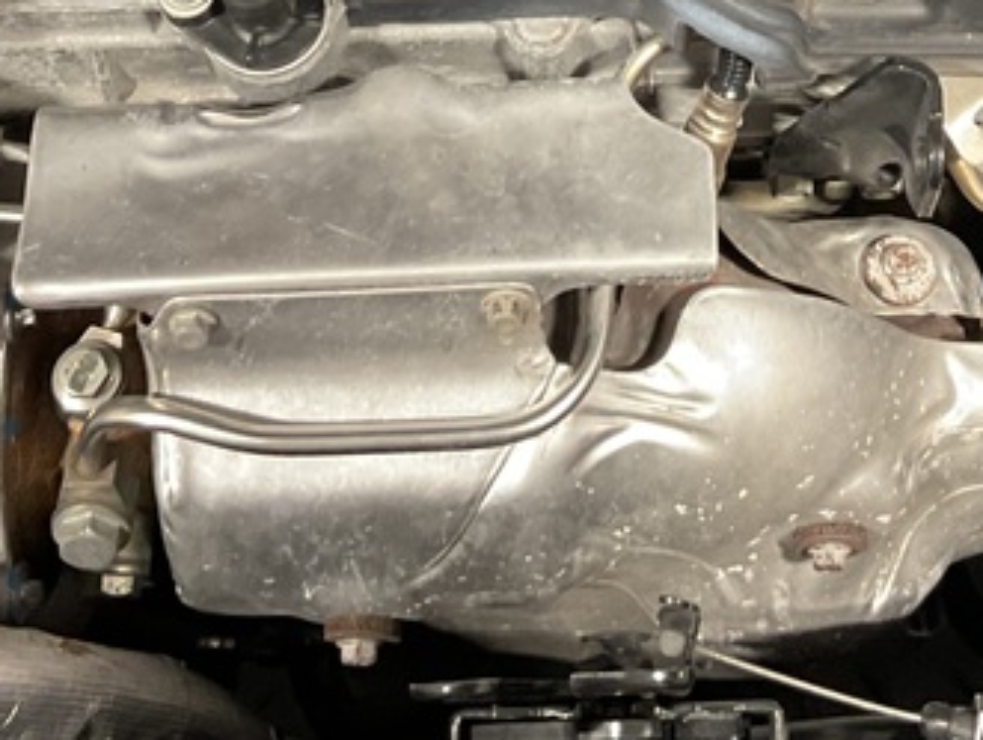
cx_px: 624
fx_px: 2388
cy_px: -327
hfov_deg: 23.2
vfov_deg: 16.3
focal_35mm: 84
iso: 200
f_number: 1.8
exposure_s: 1/40
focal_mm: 3
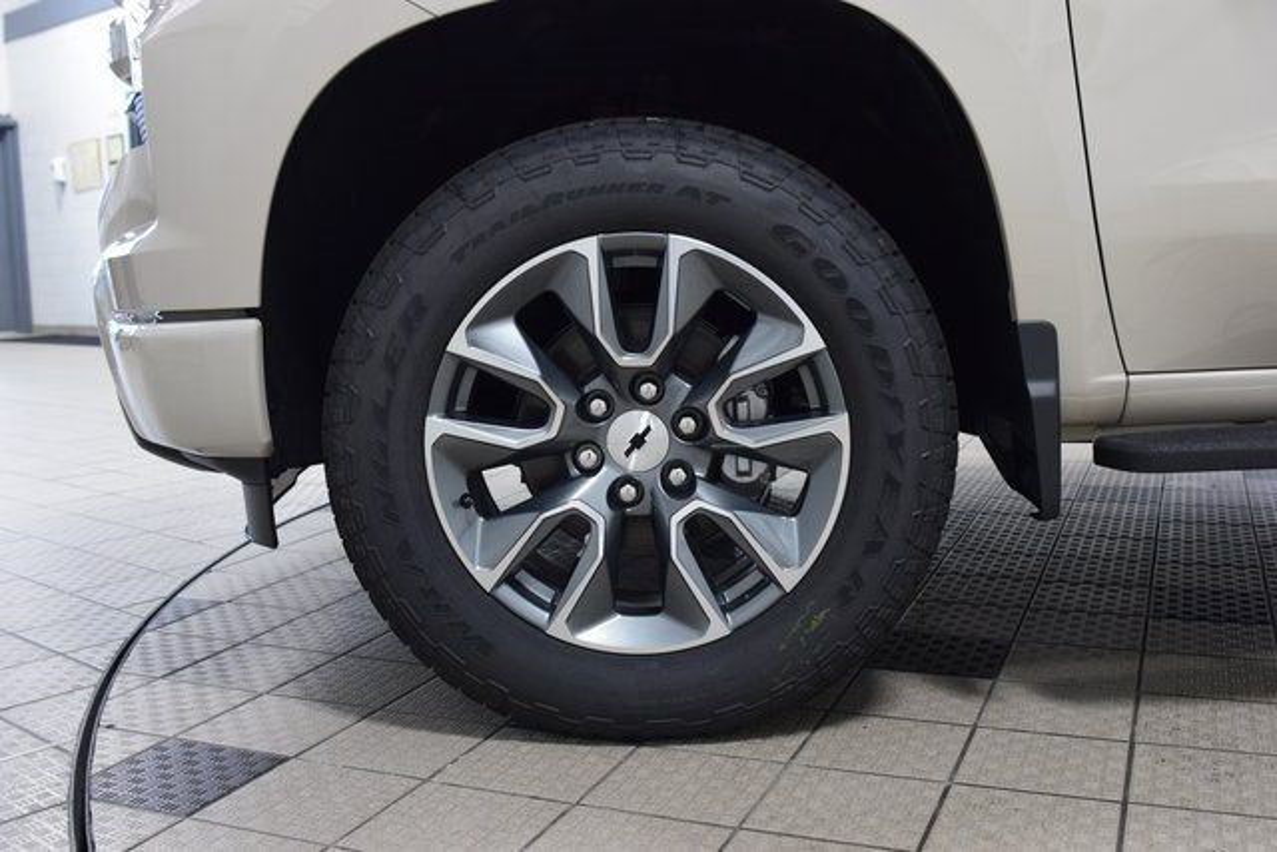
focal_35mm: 36
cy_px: 426
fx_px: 1277
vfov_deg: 36.9
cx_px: 638
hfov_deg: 53.1
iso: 1600
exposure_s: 1/60
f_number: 5
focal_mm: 24
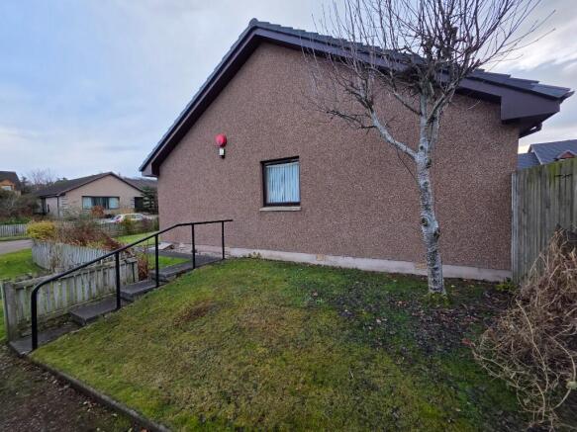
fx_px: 217
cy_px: 216
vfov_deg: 89.9
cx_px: 288
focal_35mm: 13
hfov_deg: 106.2
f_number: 1.9
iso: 40
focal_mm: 2.2
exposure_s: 1/253
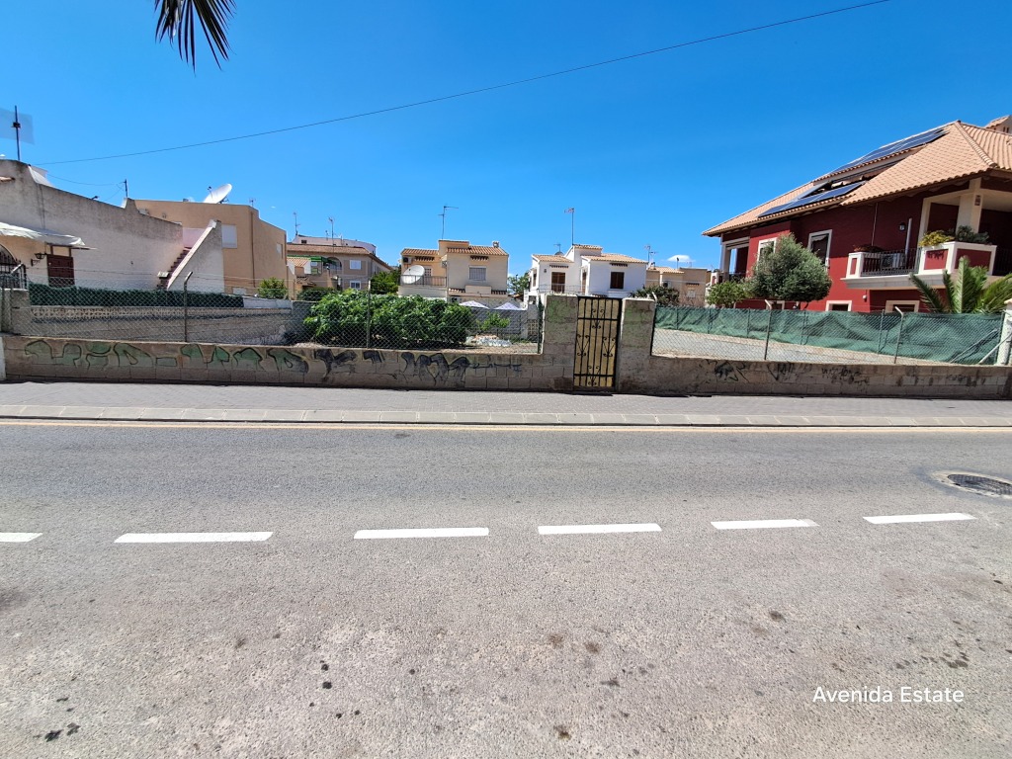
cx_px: 506
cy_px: 380
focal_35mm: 16
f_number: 2.2
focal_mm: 1.64
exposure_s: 1/1011
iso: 40
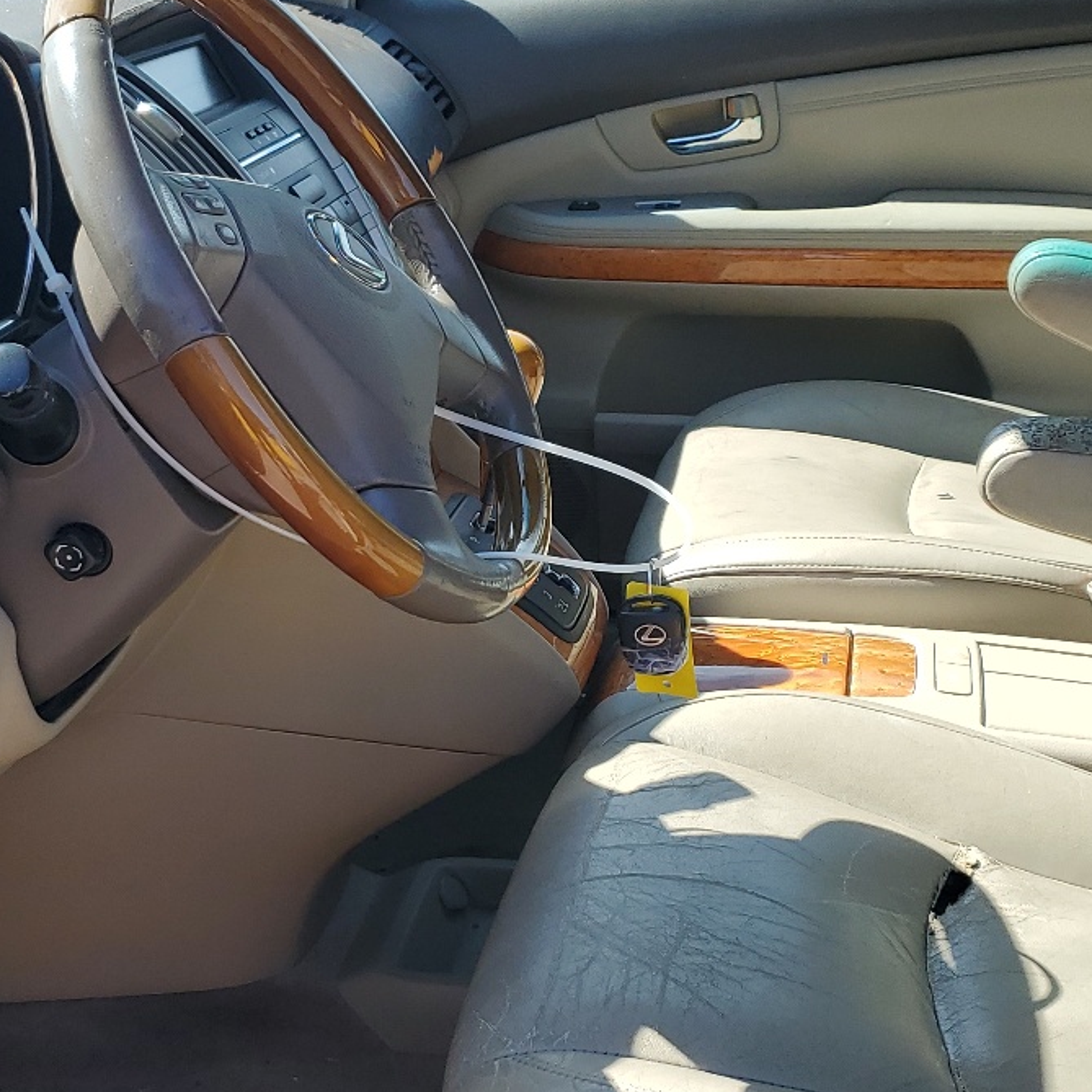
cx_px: 522
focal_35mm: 55
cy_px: 718
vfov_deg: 30.9
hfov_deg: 31.1
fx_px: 1963
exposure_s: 1/1000
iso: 50
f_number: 1.5
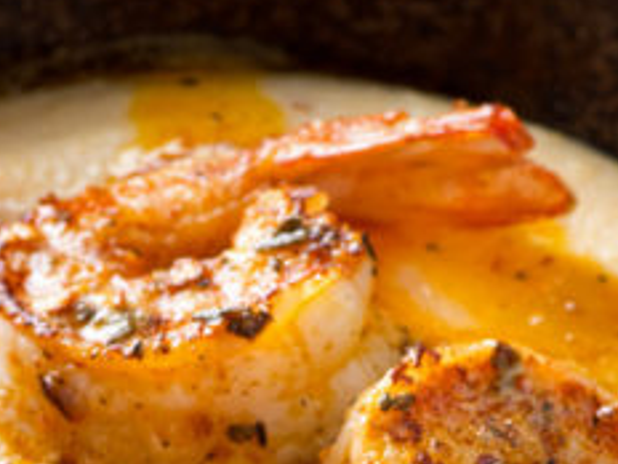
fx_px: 6820
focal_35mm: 382
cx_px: 490
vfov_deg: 3.9
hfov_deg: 5.2
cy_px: 833
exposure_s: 1/250
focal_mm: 90
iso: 100
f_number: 14
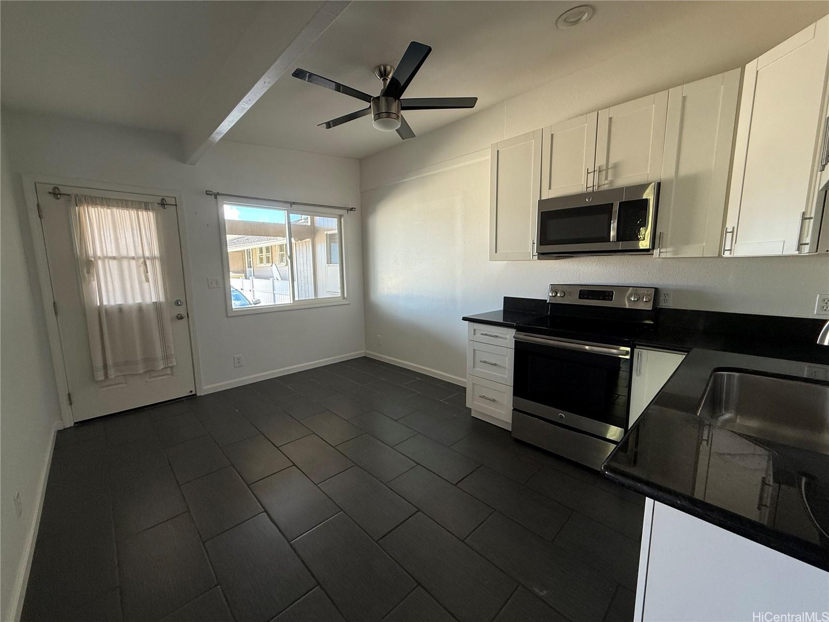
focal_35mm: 14
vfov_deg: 85.7
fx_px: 335
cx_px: 414
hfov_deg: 102.1
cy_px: 311
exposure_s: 1/99
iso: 160
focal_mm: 2.22
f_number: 2.2
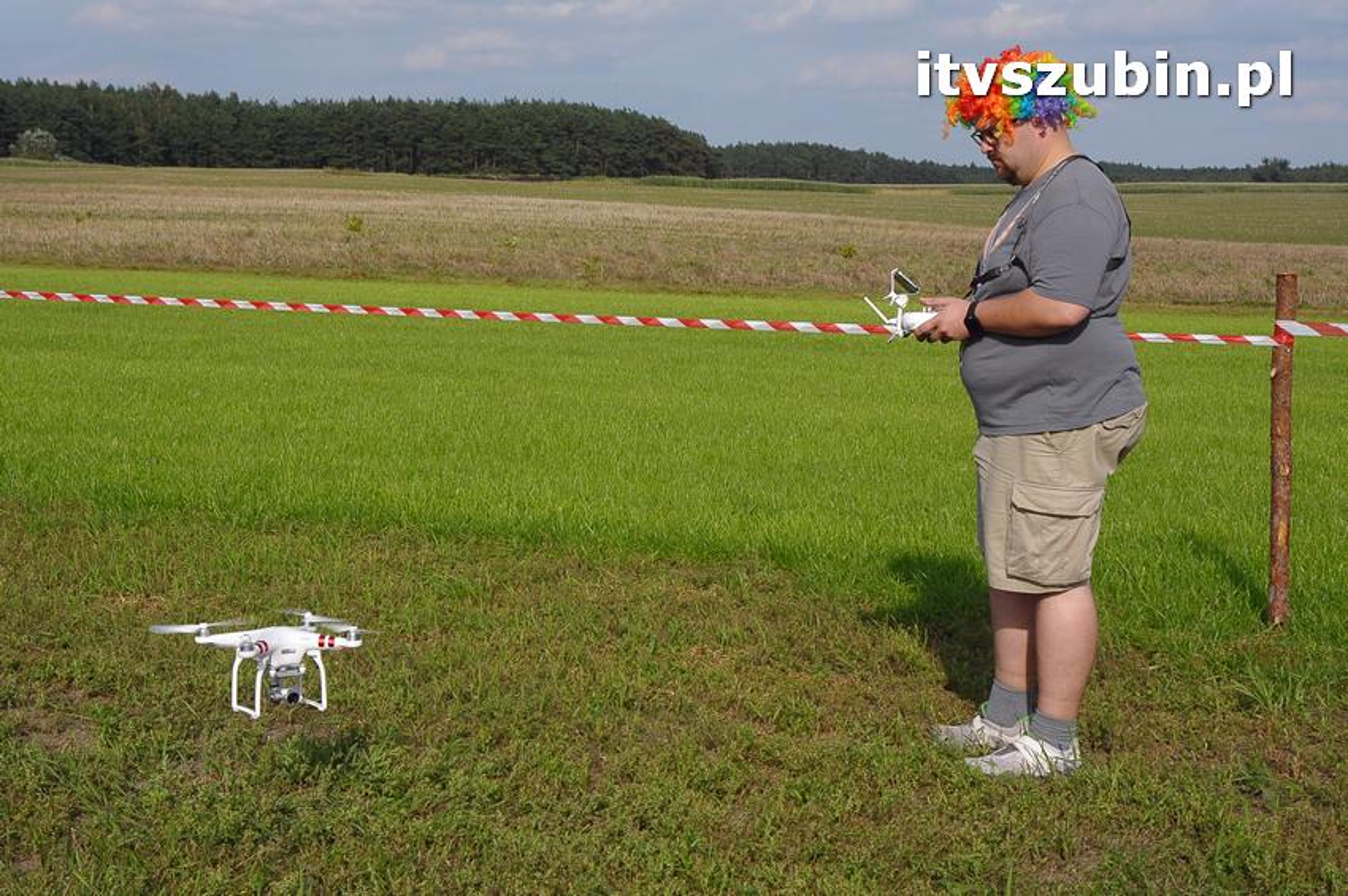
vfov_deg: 22.6
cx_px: 674
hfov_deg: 33.4
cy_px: 448
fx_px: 2244
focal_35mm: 60
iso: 400
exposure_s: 1/640
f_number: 13
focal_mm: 40
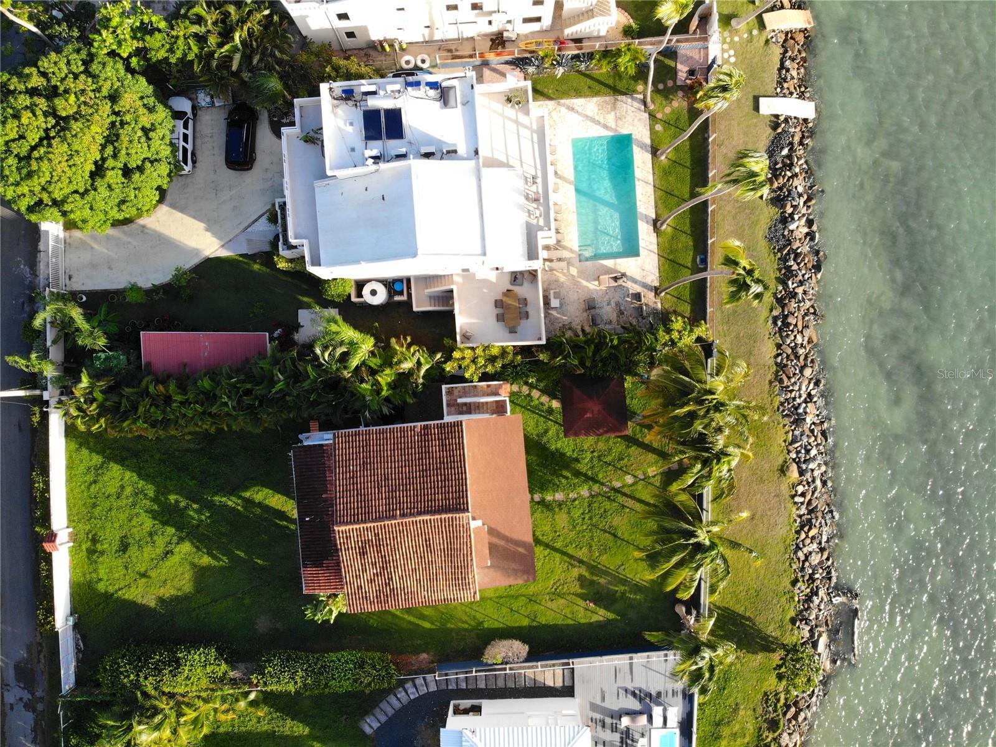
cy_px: 374
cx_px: 498
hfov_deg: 71.6
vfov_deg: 56.8
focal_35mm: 24
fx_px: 690
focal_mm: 4.5
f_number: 2.8
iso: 100
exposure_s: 1/279
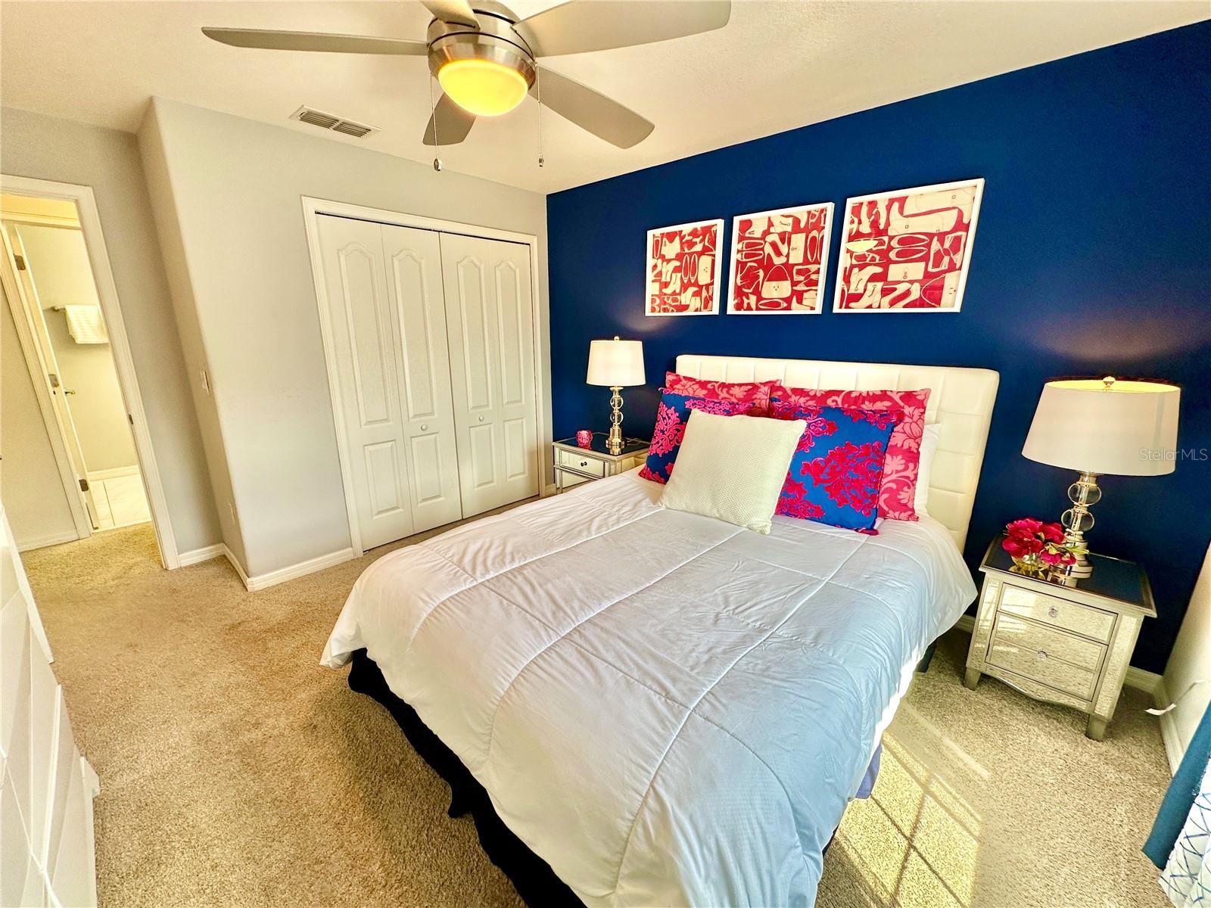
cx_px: 606
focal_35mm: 14
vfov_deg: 85.7
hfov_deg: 102.1
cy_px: 454
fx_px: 490
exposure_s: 1/204
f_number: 2.2
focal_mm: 2.22
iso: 40
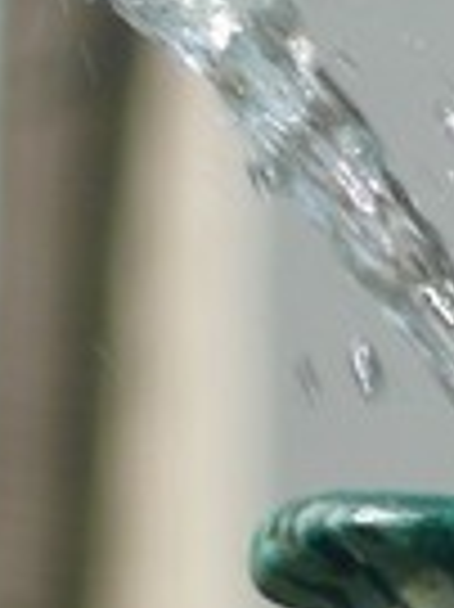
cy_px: 203
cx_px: 378
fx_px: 38918
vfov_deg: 0.9
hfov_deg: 0.7
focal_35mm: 2222
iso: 100
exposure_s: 1/200
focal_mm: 84.6
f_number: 4.5
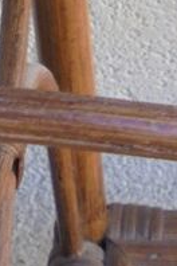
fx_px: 1187
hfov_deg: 8.5
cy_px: -325
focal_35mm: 161
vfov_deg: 11.1
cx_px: 148
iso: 100
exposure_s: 1/30
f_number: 4
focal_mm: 6.1
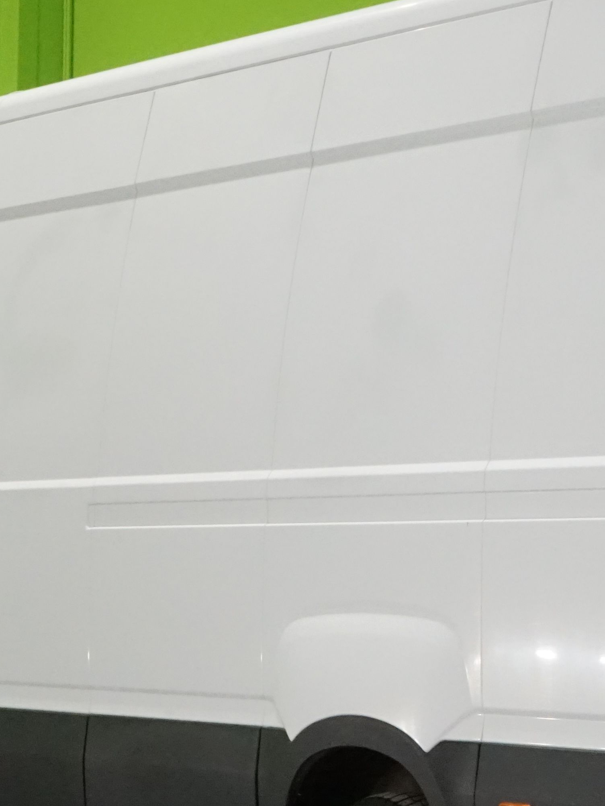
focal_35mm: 158
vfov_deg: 12.5
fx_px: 3682
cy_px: 481
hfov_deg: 9.3
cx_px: 634
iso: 6400
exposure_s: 1/25
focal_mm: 55
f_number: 25
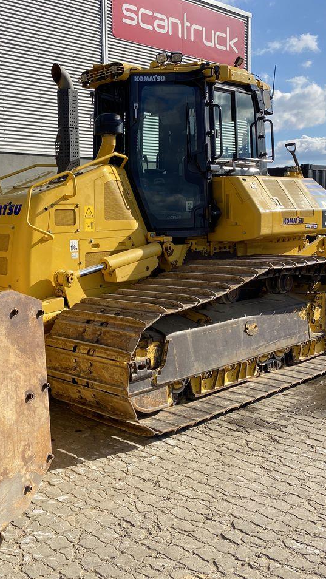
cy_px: 291
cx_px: 61
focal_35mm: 38
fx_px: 584
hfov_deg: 30.4
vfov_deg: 52.8
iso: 32
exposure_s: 1/2410
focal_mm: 4.25
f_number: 1.8
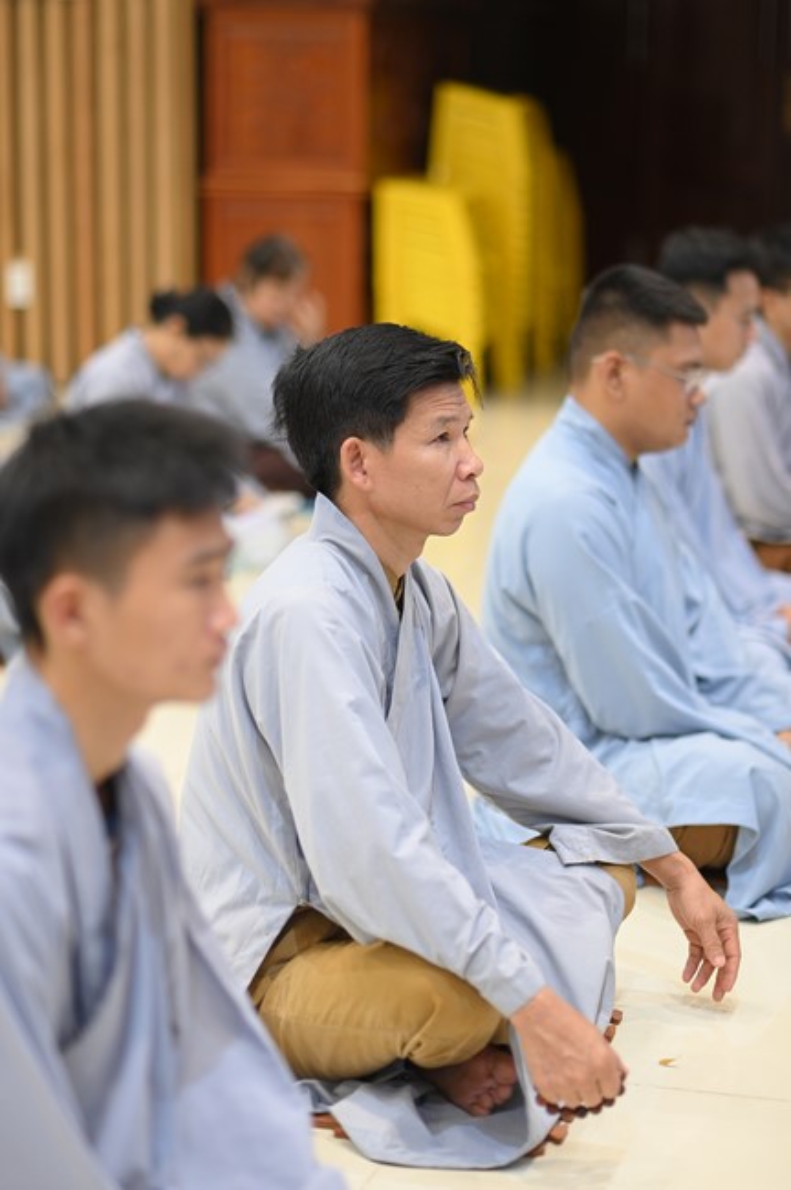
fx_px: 2807
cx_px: 396
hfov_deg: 16.0
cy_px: 595
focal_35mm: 85
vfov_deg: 23.9
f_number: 2
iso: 800
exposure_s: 1/125
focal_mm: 85
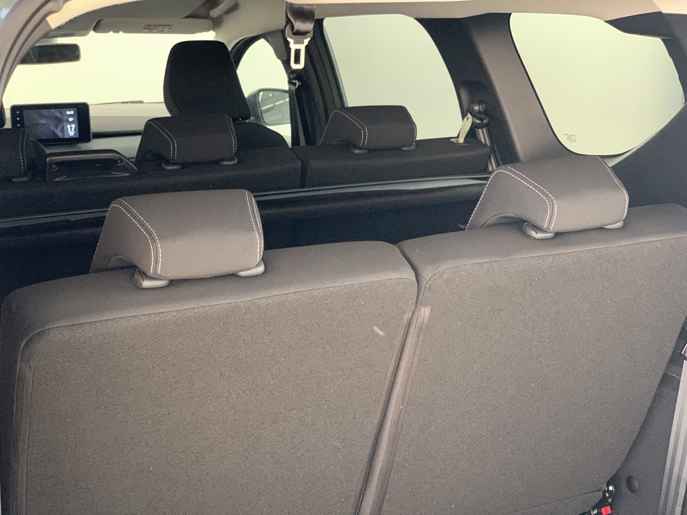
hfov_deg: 36.8
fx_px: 1032
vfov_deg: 28.0
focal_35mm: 52
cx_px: 344
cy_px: 258
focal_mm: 6
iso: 320
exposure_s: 1/60
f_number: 2.4
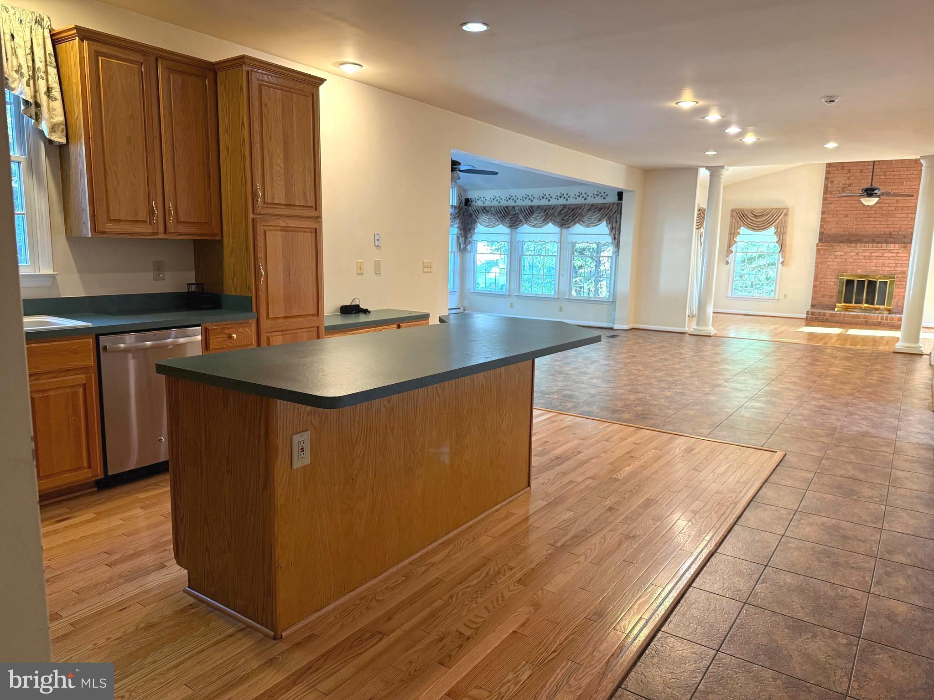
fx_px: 648
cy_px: 350
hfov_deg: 71.6
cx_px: 467
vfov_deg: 56.8
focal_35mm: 24
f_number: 1.78
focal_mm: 6.76
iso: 250
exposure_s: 1/60
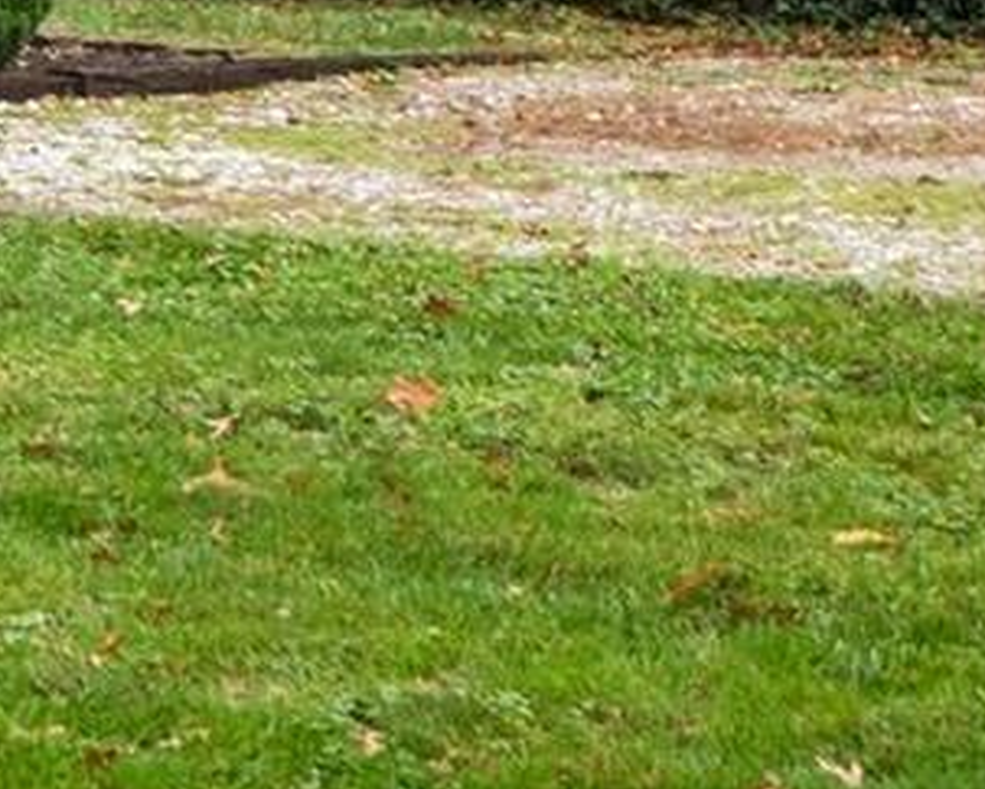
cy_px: -466
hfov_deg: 10.7
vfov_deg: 10.0
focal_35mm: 149
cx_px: -1536
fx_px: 4346
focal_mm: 15
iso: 400
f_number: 7.1
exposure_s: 1/50
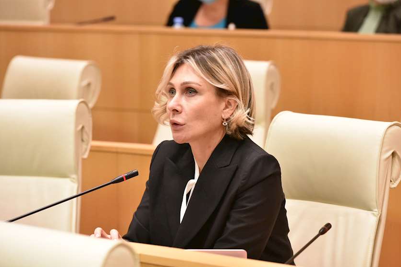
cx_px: 201
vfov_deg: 7.6
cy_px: 134
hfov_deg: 11.4
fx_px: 2016
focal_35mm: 181
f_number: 5.6
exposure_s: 1/125
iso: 5000
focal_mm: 180
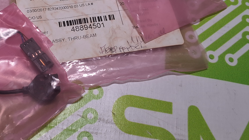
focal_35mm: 47
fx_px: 310
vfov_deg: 25.3
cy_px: 50
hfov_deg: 42.8
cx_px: 73
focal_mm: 2.91
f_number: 1.9
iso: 40
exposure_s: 1/120
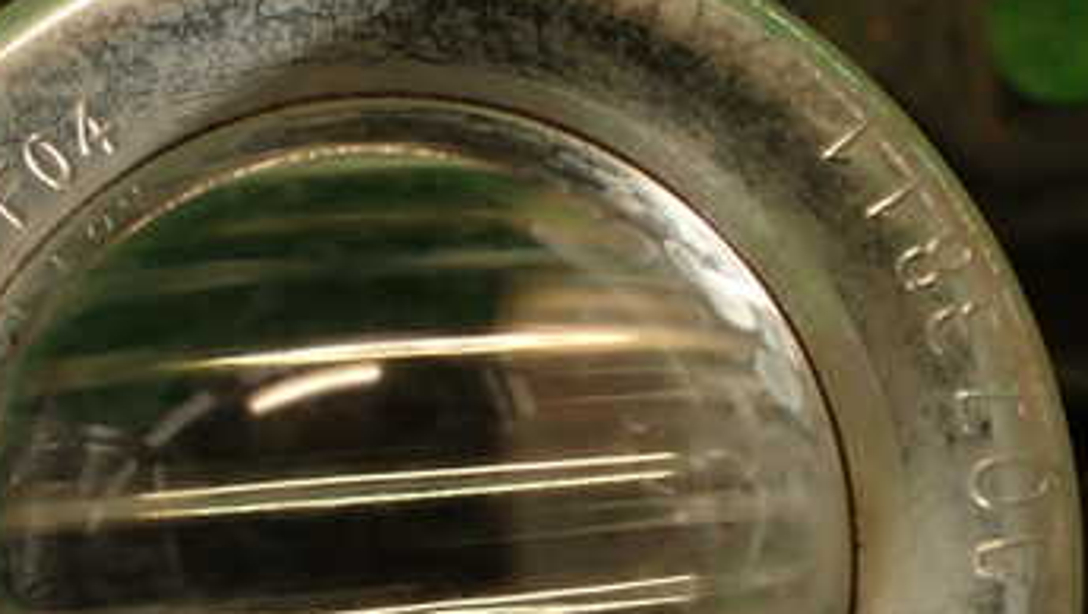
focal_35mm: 57
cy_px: 576
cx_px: 399
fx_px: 1645
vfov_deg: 20.6
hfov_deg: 36.3
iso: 160
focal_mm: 5.4
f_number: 2.3
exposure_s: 1/60
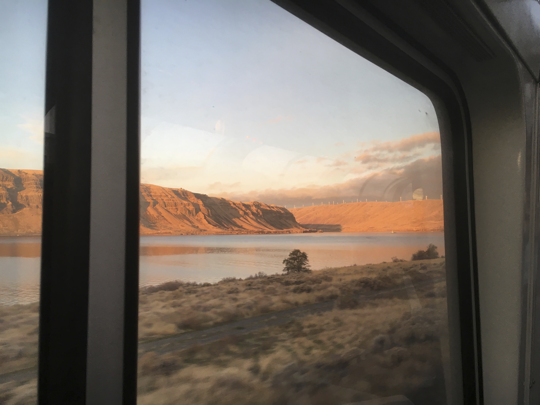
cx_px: 270
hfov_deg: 61.7
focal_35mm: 29
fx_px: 452
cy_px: 202
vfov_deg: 48.2
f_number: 2.2
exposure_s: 1/40
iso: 25
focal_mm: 4.15
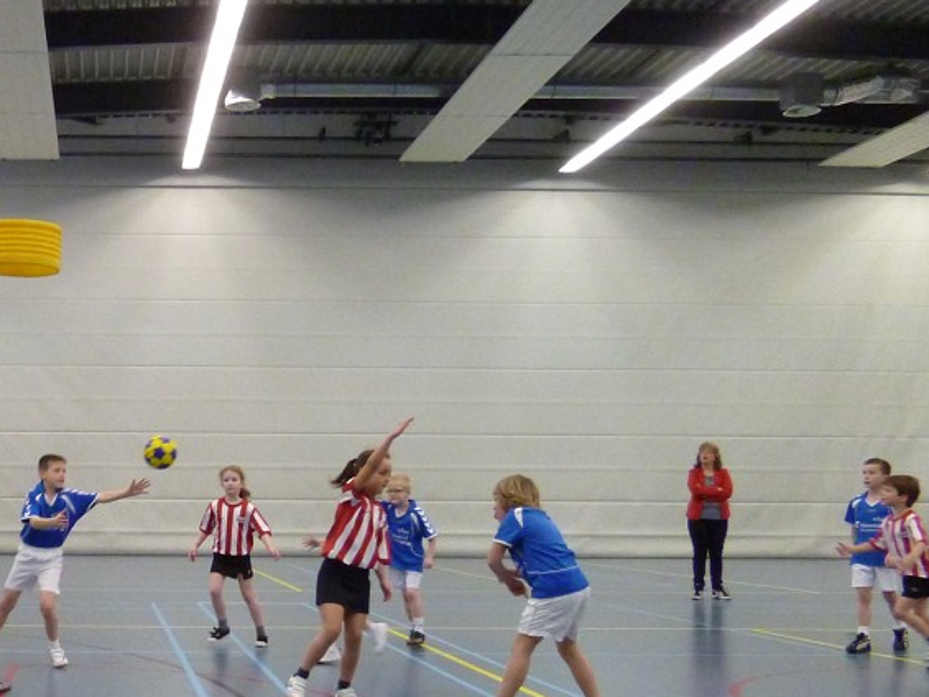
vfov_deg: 28.4
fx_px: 1369
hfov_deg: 35.1
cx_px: 79
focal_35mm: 51
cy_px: 444
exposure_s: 1/125
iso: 640
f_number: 2.5
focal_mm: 4.3
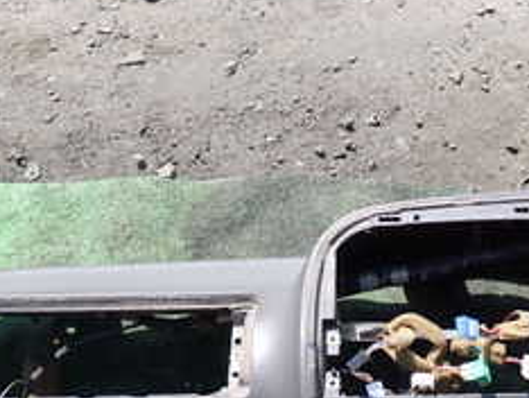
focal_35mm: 64
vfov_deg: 22.7
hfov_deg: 29.4
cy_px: 312
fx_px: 979
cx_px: 436
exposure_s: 1/500
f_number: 2.8
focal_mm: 4.5
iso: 100
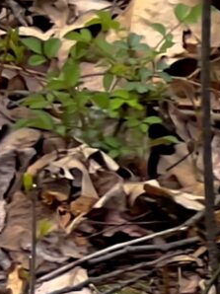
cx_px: -896
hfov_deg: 2.2
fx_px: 5618
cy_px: -39
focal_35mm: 662
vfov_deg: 3.0
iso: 32
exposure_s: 1/99
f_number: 2.8
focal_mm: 9
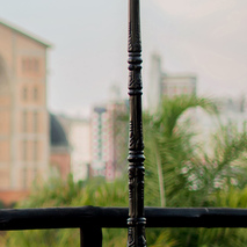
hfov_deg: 7.1
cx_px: -250
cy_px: 133
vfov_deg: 7.3
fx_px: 1929
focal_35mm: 239
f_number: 2
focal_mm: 50
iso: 320
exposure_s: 1/160
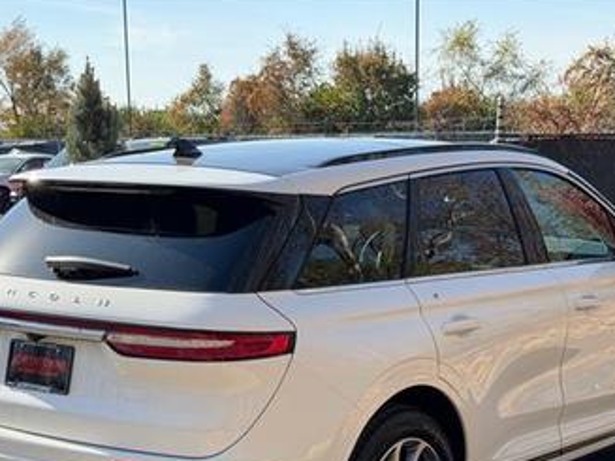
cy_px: 346
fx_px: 1314
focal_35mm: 74
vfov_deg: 19.7
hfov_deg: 26.3
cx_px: 290
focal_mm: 6.76
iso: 80
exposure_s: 1/2208
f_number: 1.78
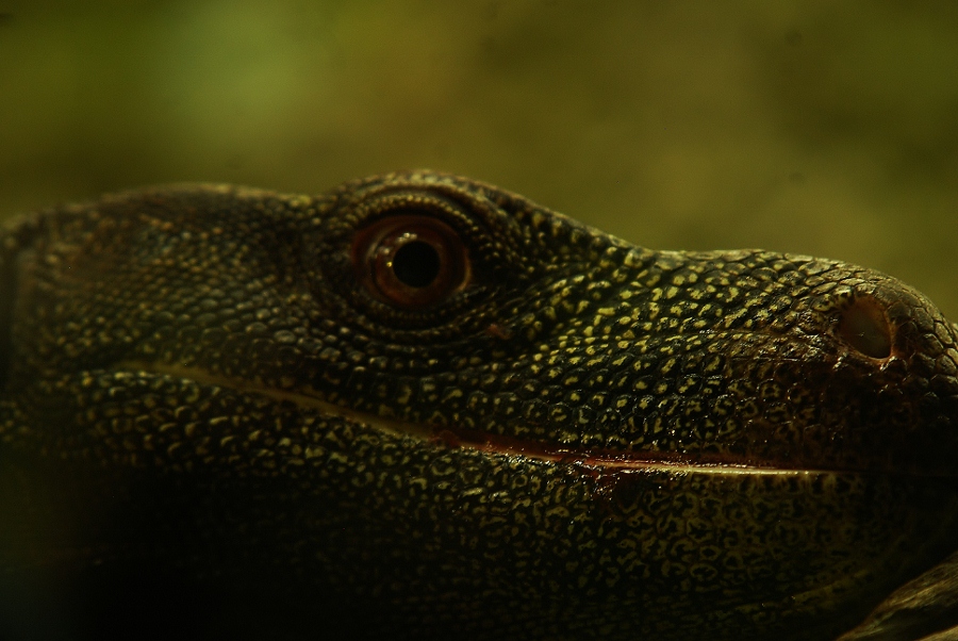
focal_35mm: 555
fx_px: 14783
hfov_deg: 3.7
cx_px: 479
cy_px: 320
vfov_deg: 2.5
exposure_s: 1/30
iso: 400
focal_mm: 370
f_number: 6.3
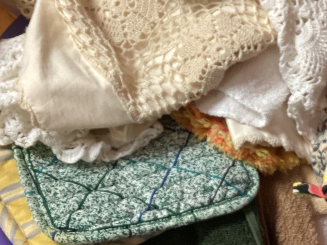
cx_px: 226
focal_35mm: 56
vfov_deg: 26.1
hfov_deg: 34.0
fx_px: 529
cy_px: 124
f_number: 2.4
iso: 250
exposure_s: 1/40
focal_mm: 3.3
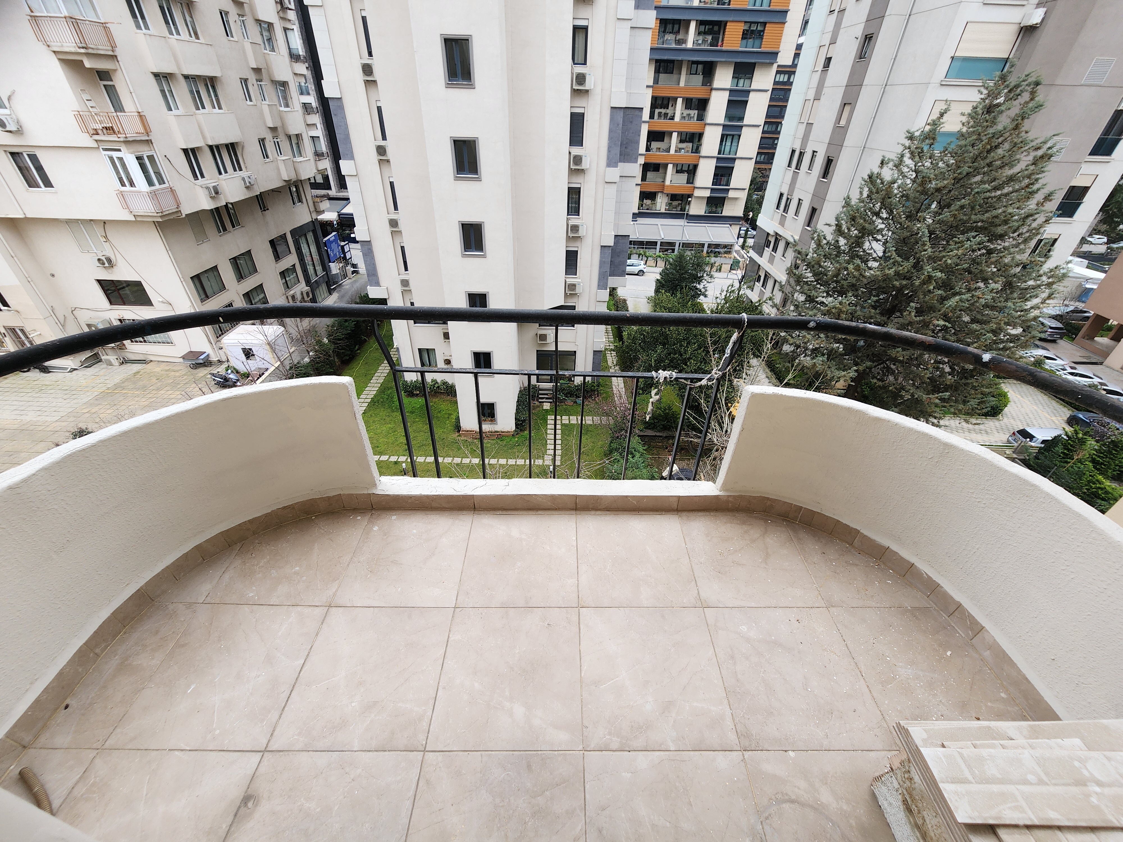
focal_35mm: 13
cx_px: 562
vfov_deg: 89.9
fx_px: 422
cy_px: 421
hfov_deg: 106.2
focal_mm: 2.2
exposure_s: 1/120
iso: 64
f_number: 2.2
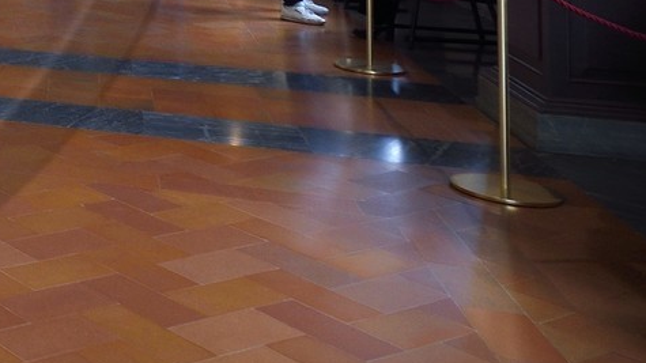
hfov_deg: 25.1
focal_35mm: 60
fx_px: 1028
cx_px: -360
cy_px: -232
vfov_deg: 17.3
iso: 800
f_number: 11
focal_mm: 17
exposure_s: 1/15
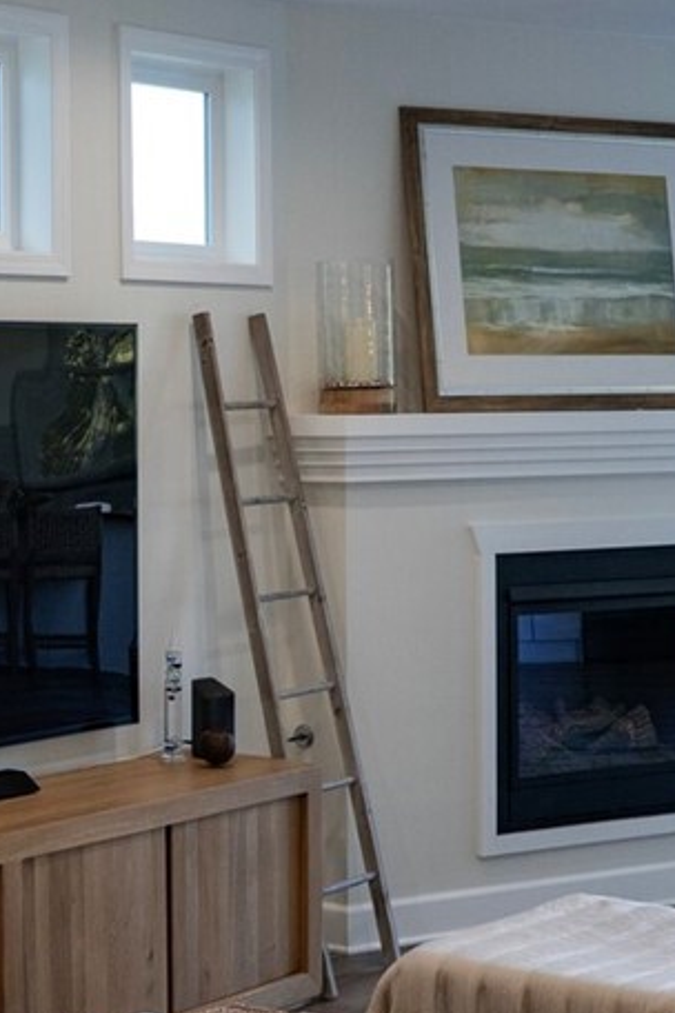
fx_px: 2278
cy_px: 493
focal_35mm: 81
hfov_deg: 16.7
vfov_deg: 25.1
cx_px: 153
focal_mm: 34
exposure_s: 1/200
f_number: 5.6
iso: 1600
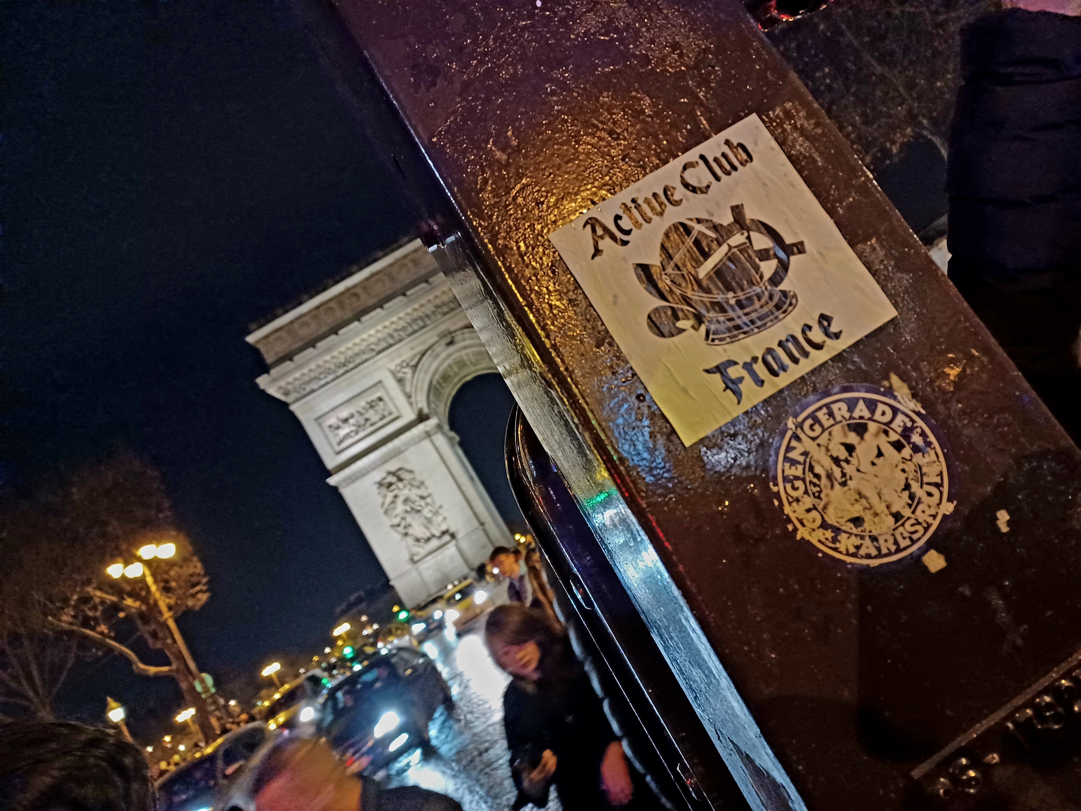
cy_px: 406
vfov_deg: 54.9
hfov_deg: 69.4
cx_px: 540
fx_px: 781
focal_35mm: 25
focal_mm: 4.6
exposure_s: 1/20
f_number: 1.8
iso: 800
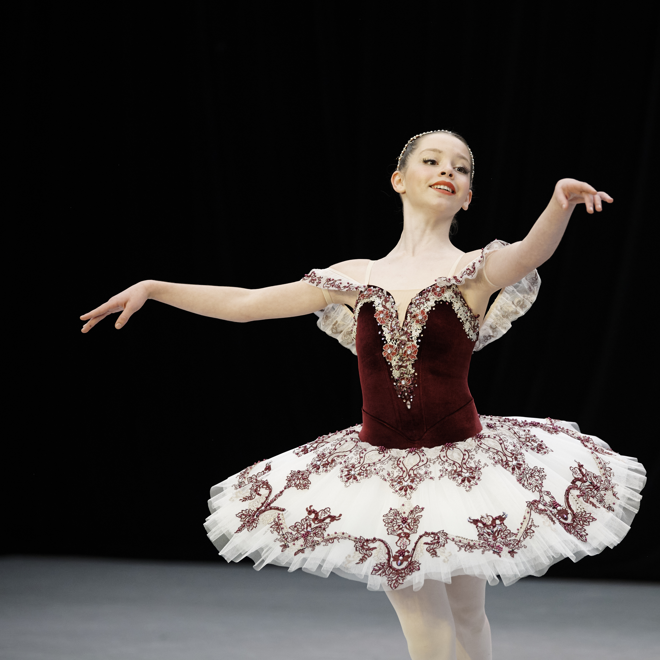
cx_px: 425
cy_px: 330
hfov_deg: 11.2
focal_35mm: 156
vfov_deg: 11.2
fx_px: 3365
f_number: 2.8
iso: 4000
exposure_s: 1/800
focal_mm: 122
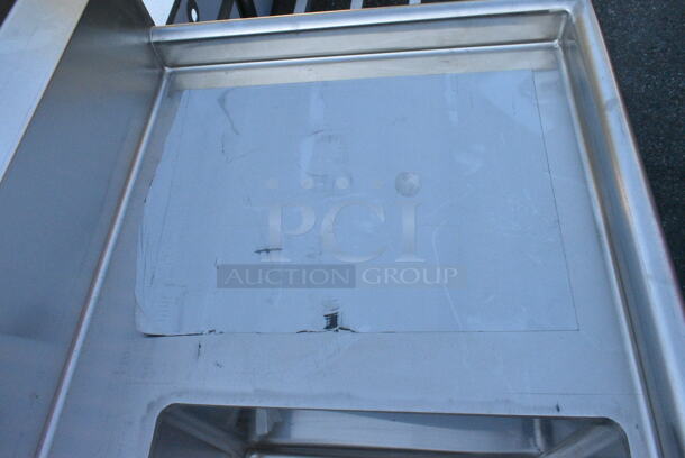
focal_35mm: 27
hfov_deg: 67.3
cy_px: 229
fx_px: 514
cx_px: 342
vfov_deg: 48.0
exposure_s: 1/1000
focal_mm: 18
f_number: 16
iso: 6400
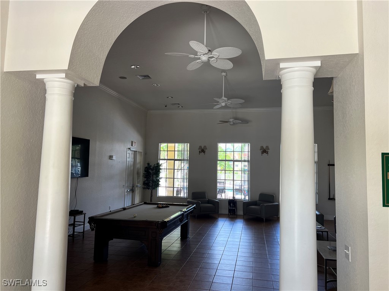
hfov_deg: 67.3
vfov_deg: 53.1
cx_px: 194
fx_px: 292
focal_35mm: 26
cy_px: 146
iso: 64
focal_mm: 5.7
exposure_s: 1/135
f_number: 1.5
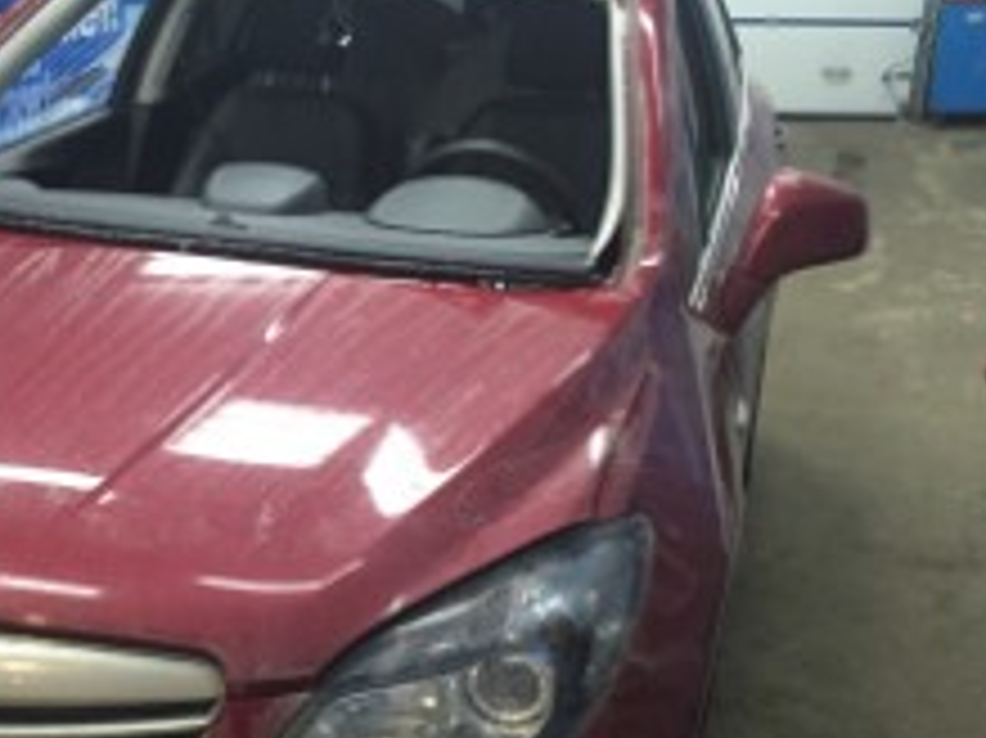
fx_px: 1509
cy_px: 472
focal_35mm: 53
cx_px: 261
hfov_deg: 35.5
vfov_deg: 27.4
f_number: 2.2
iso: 320
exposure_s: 1/33
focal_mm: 4.15
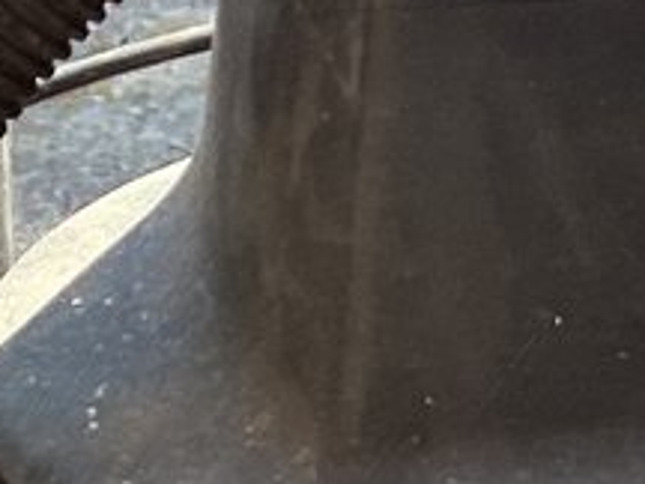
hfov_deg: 9.0
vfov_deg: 6.6
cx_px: 757
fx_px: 4043
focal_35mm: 217
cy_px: 1011
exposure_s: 1/132
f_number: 2.4
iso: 25
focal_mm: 3.3
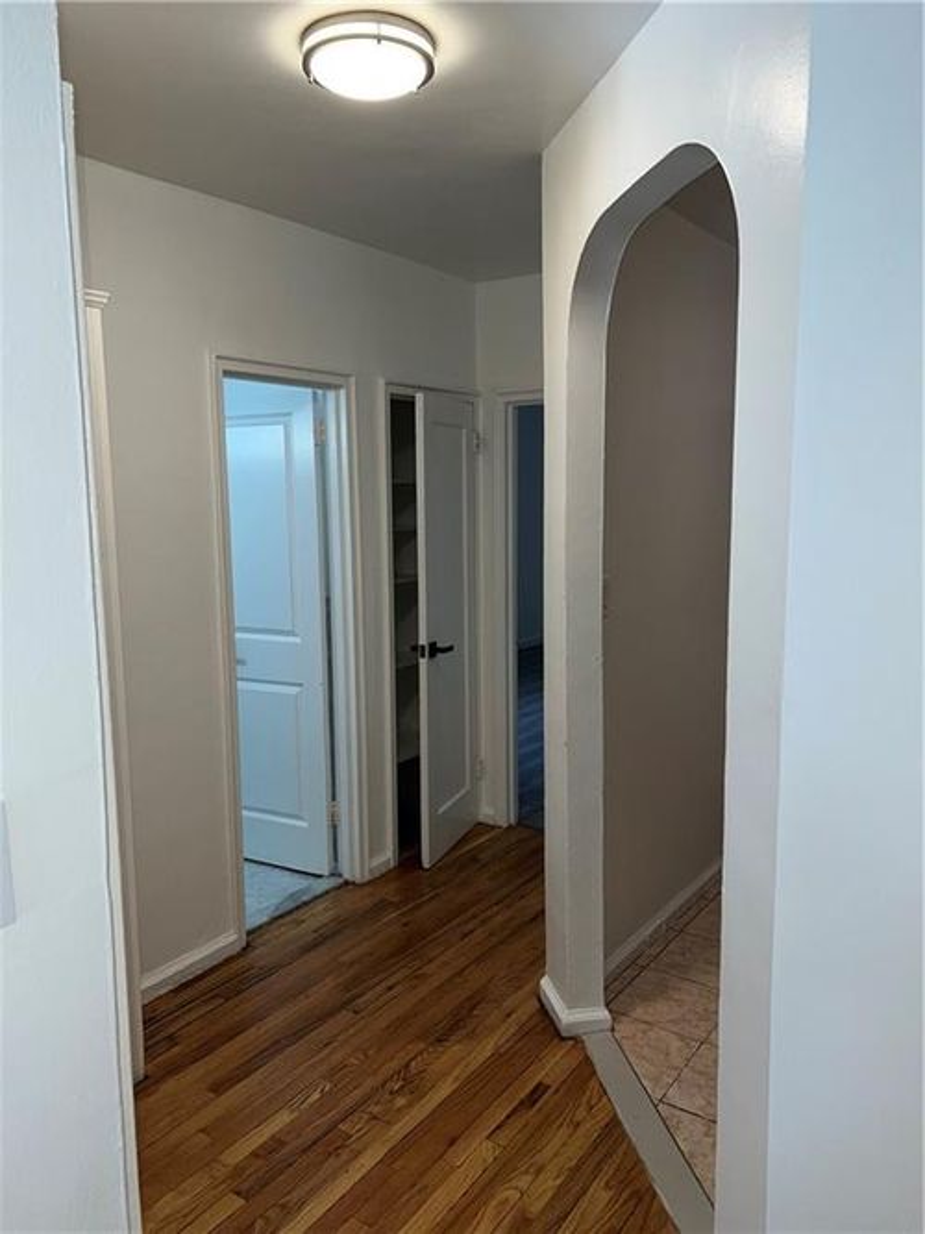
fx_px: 927
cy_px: 617
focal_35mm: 26
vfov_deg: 67.3
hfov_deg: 53.0
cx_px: 462
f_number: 1.5
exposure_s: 1/120
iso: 40
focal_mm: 5.7
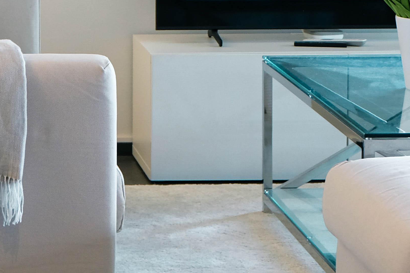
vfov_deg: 8.1
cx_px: 247
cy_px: -120
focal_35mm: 167
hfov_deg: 12.3
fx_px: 1902
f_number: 3.6
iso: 500
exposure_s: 1/60
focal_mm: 30.2
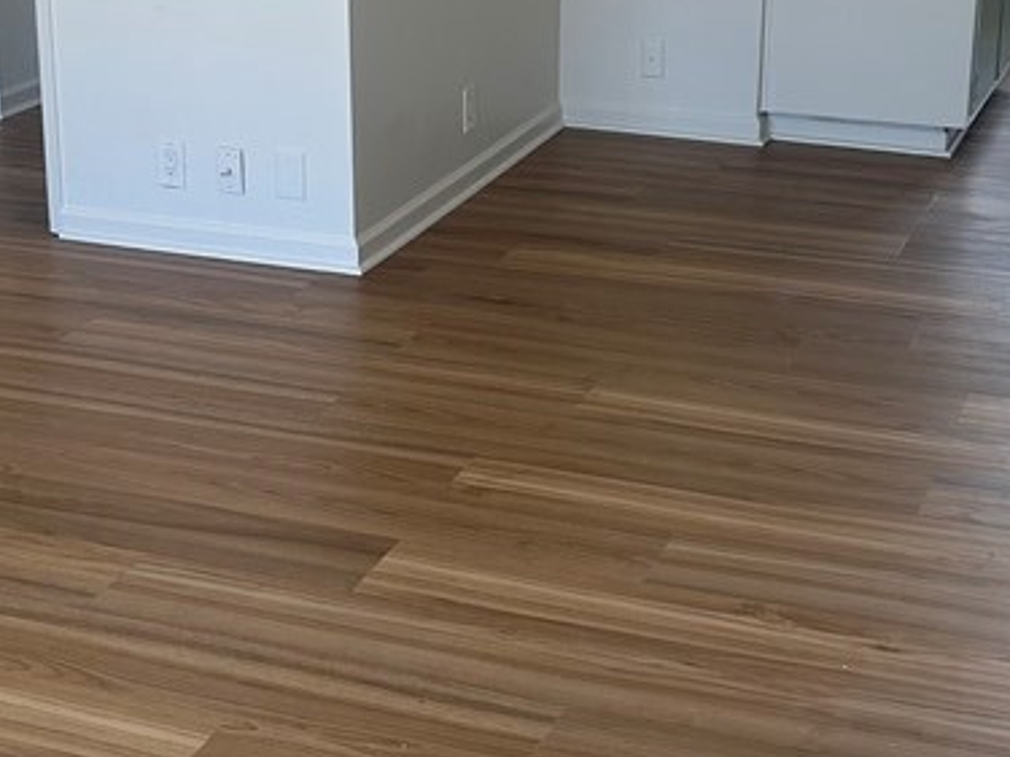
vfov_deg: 20.6
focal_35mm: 71
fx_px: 2071
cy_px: 199
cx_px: 431
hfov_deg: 27.4
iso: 80
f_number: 1.5
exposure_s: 1/121
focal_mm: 5.7
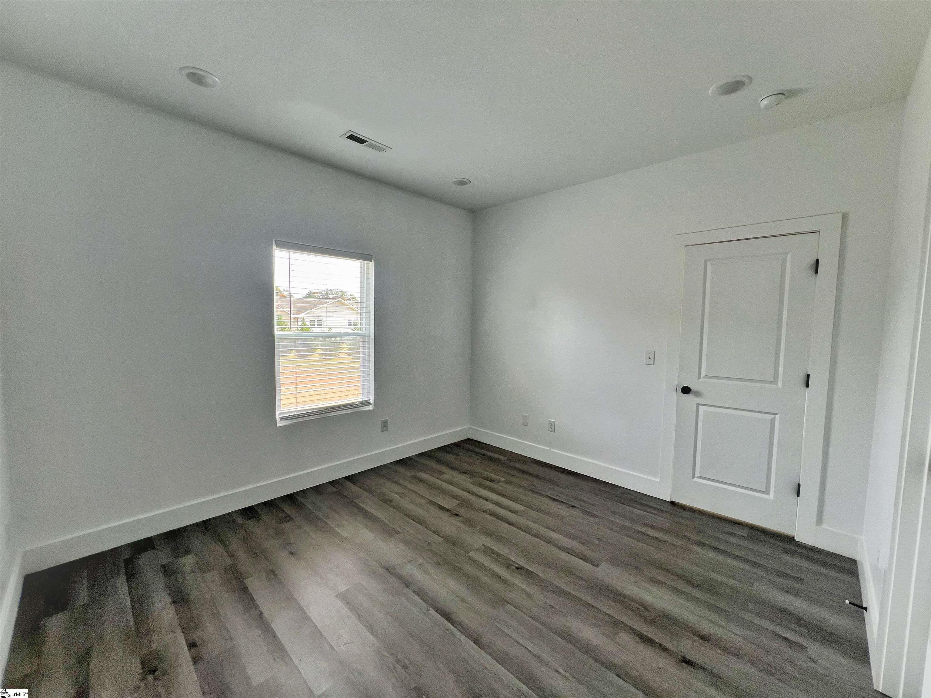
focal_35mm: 13
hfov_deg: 106.2
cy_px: 349
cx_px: 466
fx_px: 350
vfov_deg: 89.9
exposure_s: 1/99
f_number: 1.8
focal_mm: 1.57
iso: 50
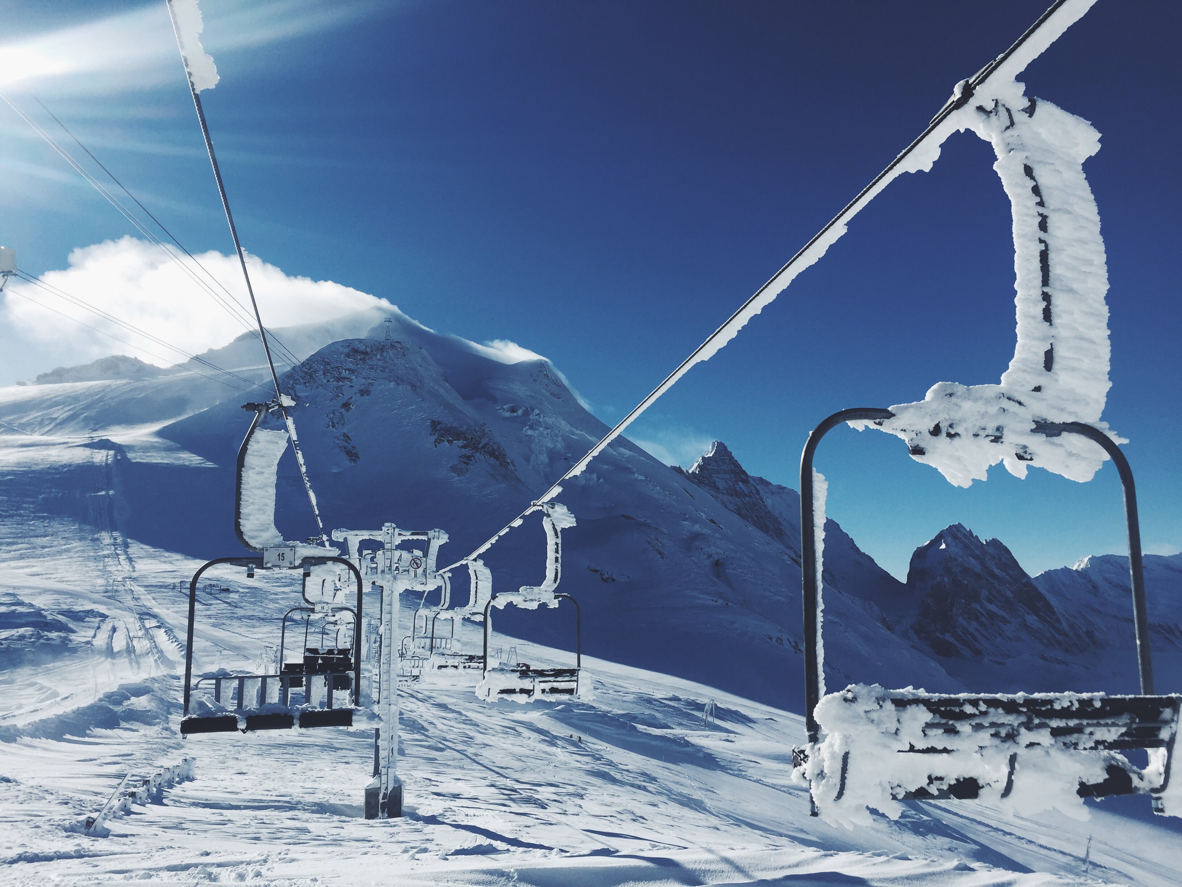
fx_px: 990
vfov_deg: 48.2
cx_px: 591
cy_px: 444
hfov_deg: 61.7
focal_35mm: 29
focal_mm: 4.15
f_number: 2.2
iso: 32
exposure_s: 1/5650
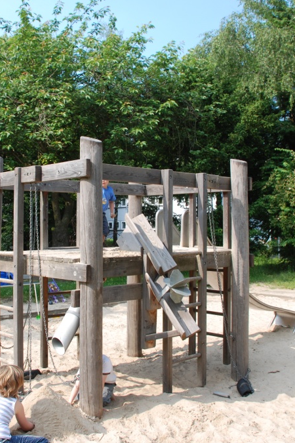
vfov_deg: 47.4
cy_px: 221
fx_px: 504
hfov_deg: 32.5
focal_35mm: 41
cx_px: 117
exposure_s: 1/250
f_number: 8
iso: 250
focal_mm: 18
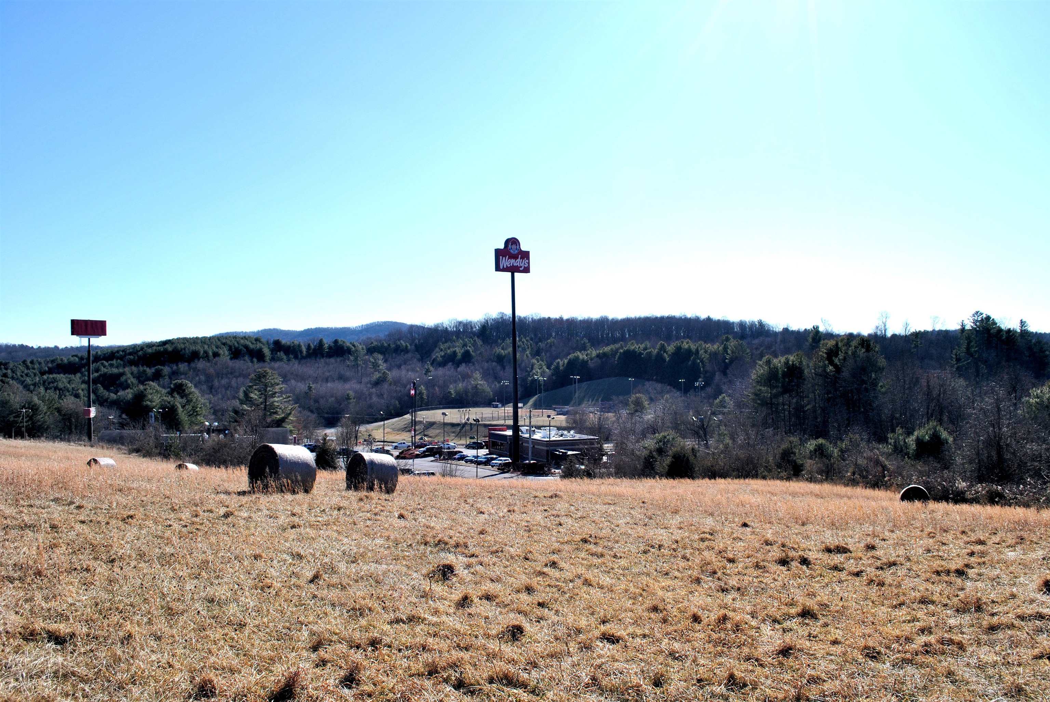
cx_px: 525
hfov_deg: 67.3
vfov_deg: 48.0
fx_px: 788
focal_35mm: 27
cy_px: 351
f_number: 8
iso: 100
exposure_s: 1/250
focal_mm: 18
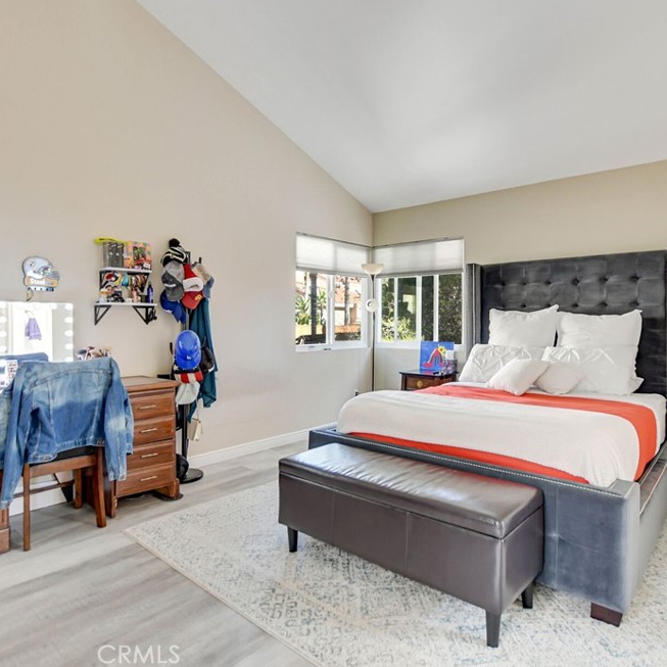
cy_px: 320
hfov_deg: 74.6
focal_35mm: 20
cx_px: 372
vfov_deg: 74.8
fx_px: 436
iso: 1250
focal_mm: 10
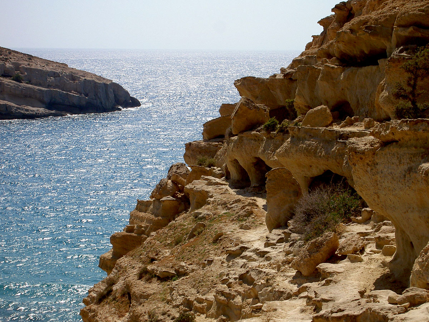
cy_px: 161
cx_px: 214
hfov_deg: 22.0
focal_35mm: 89
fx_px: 1103
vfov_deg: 16.6
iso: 50
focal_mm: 14.7
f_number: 7.8
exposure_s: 1/250
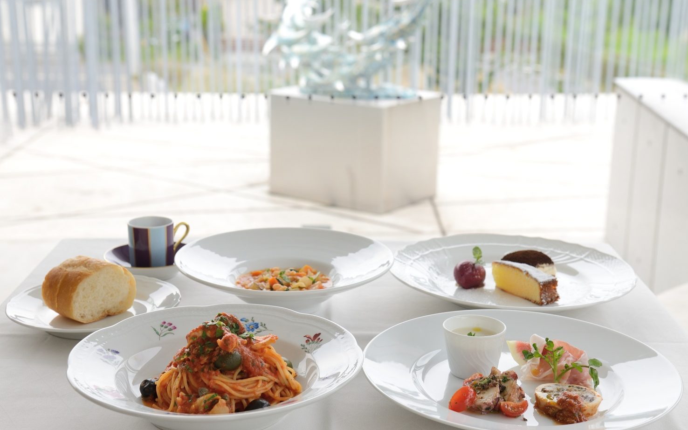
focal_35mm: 57
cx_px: 342
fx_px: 1069
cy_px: 224
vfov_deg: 22.7
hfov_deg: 35.7
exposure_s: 1/125
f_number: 8
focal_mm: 55
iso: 800
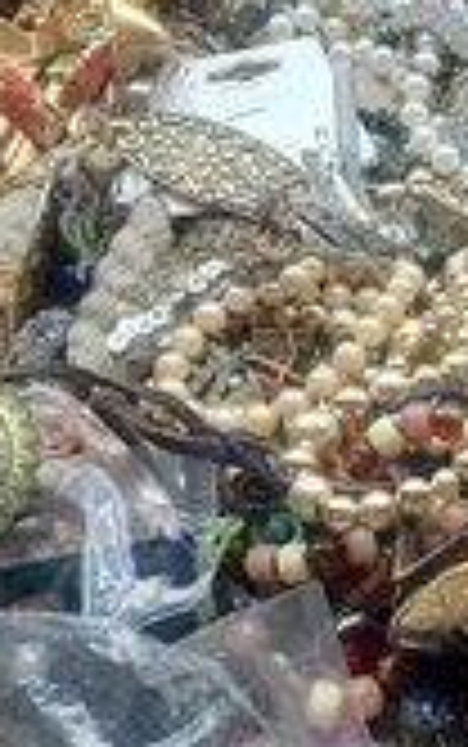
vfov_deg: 35.7
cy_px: 389
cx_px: 542
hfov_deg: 21.4
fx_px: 1161
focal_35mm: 57
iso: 50
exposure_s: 1/170
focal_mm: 4.3
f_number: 2.4
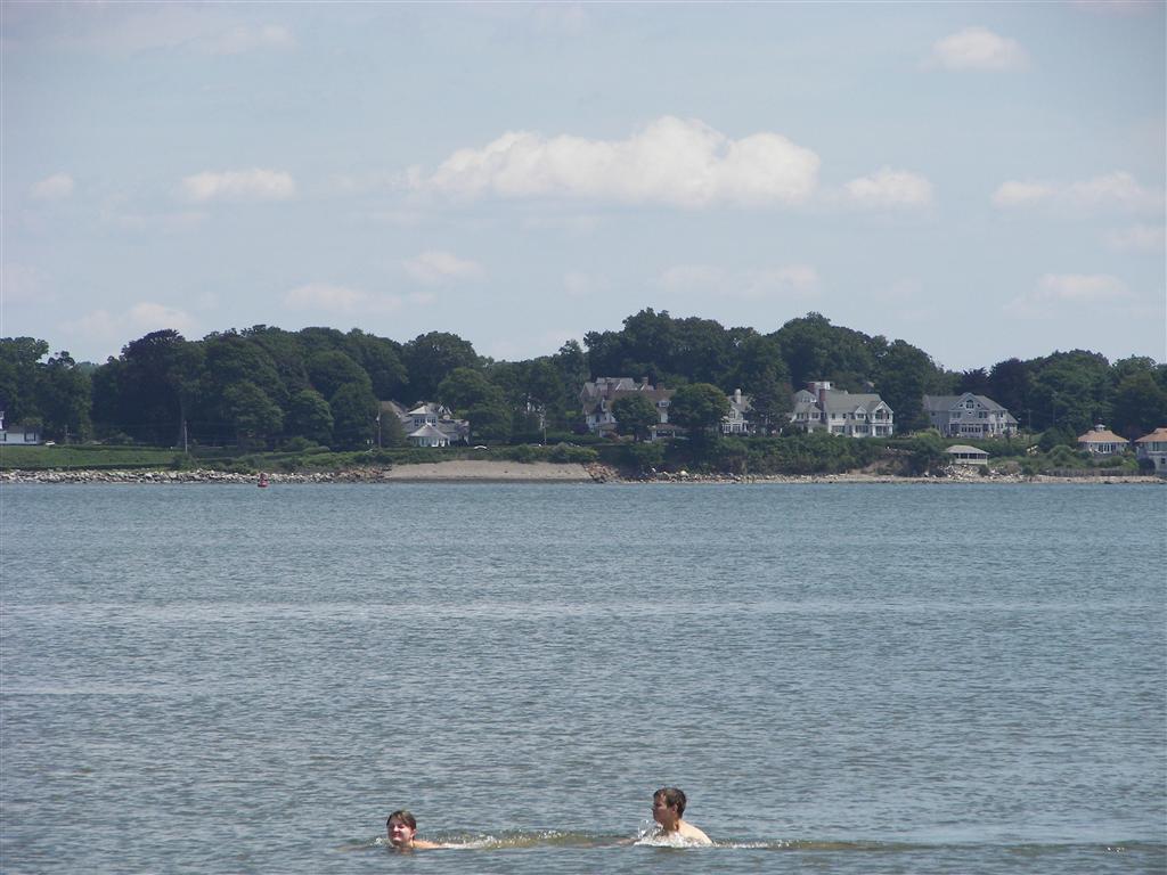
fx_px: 9777
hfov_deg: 6.8
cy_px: 438
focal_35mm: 290
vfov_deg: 5.1
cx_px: 584
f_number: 5
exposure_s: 1/500
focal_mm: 48.2
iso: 64
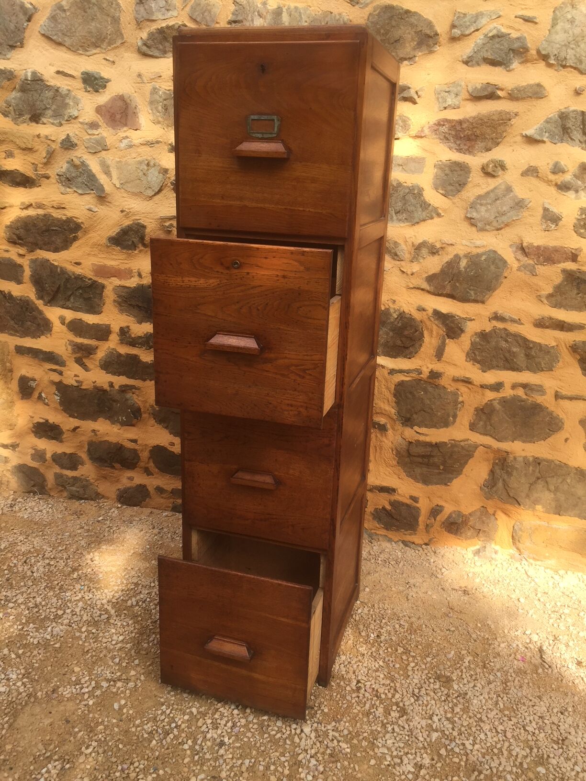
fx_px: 655
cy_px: 390
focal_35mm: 29
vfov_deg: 61.7
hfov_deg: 48.2
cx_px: 293
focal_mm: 4.15
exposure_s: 1/670
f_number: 2.2
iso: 32
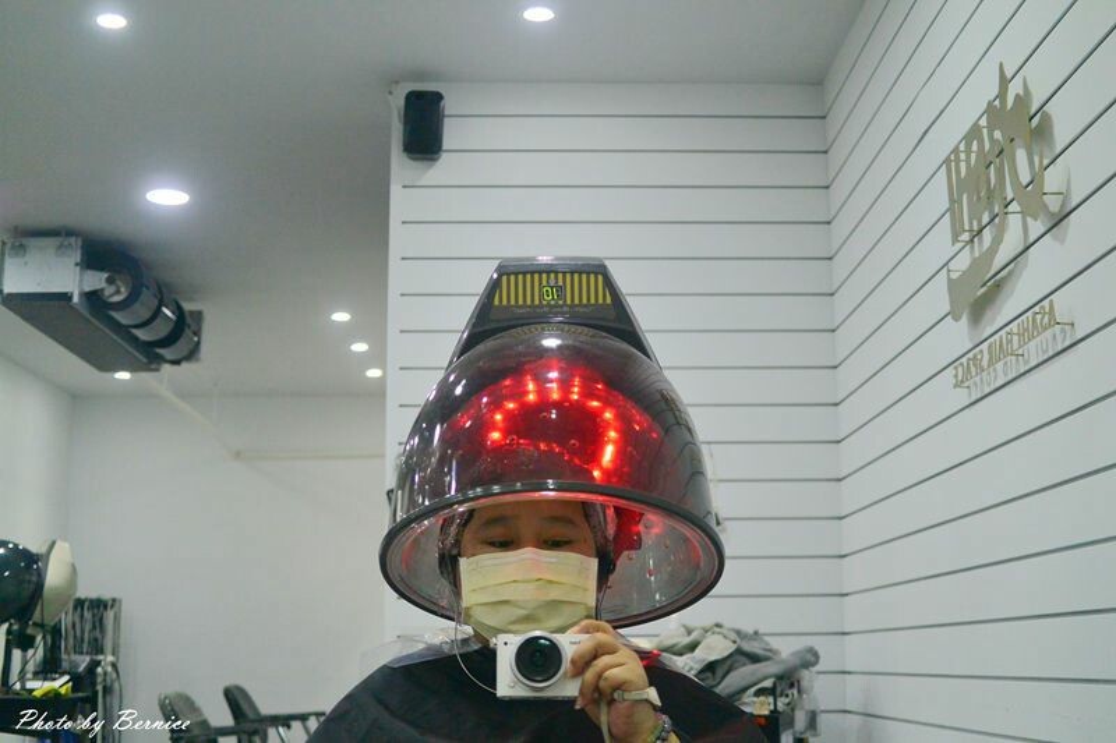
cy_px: 372
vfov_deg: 27.5
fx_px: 1519
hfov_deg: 40.4
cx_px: 558
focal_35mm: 49
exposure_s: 1/250
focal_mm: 18.5
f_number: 2
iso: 400
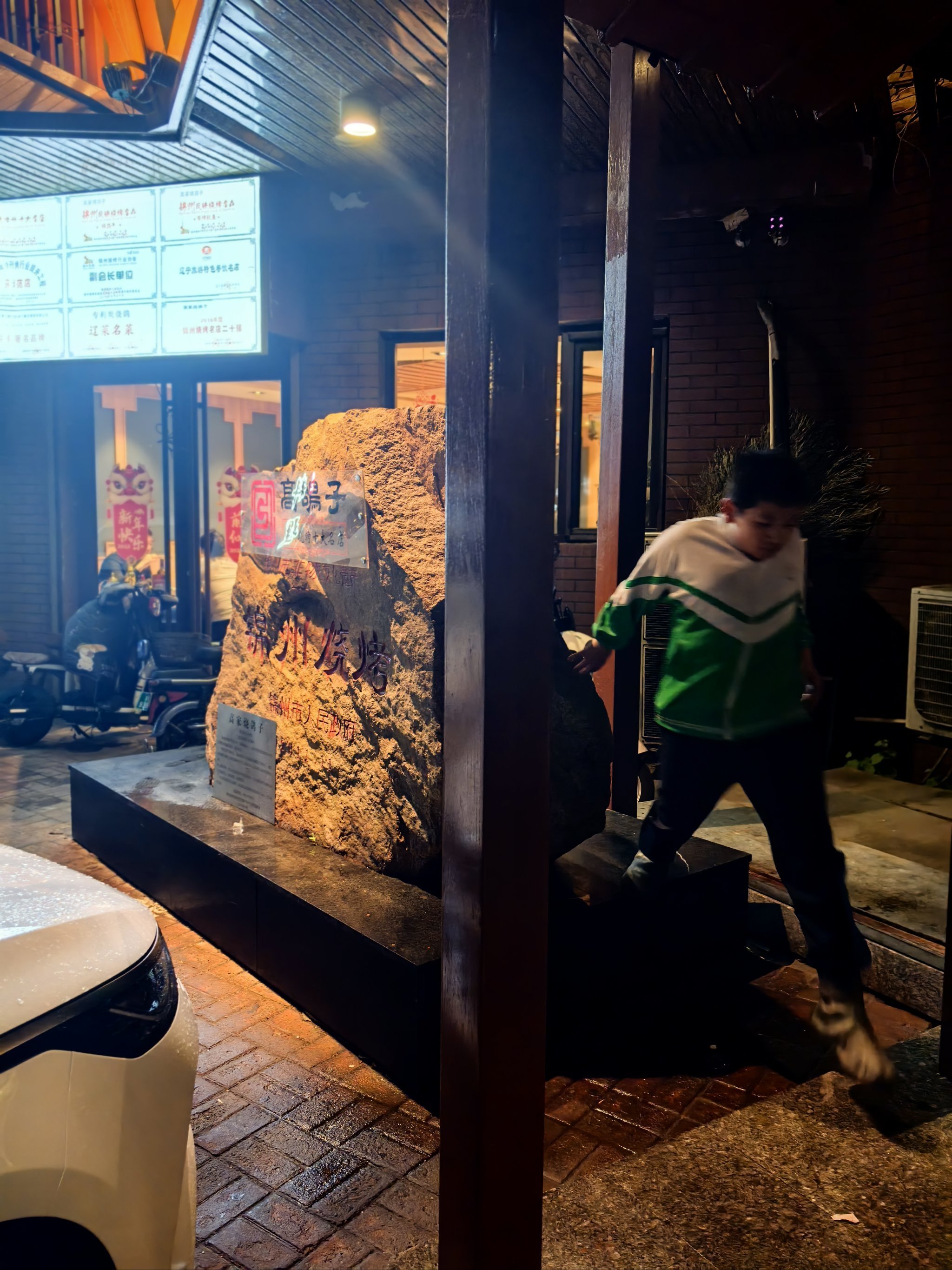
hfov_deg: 51.4
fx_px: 990
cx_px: 476
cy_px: 635
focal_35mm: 27
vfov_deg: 65.3
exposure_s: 1/50
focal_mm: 6.98
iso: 500
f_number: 2
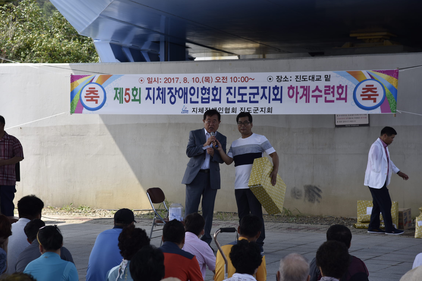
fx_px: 1231
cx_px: 211
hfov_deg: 19.5
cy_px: 140
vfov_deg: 13.1
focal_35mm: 105
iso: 100
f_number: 6.3
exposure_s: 1/250
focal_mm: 105
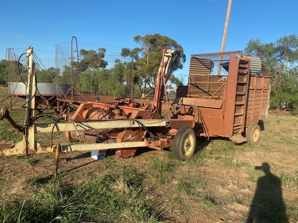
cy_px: 112
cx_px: 149
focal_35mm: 26
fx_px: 224
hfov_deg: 67.3
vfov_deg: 53.1
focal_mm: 4.25
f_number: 1.8
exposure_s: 1/1783
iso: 32
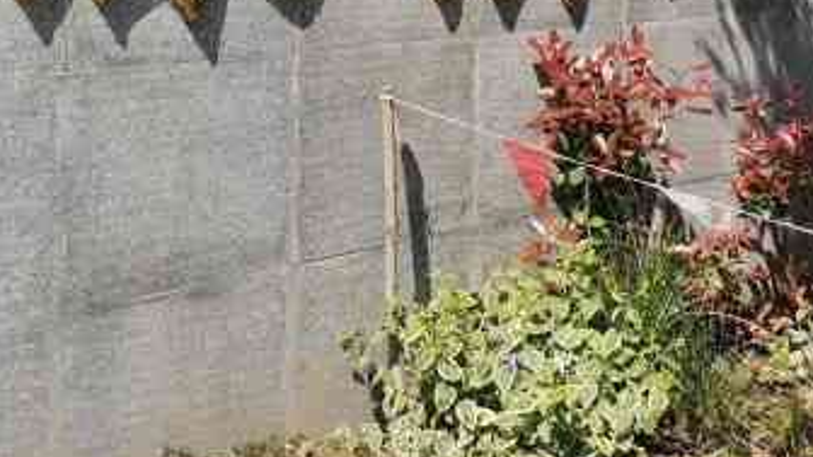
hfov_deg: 35.4
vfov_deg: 19.3
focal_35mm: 59
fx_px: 1272
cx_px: 474
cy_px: -79
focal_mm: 4.75
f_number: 1.8
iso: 50
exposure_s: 1/1667
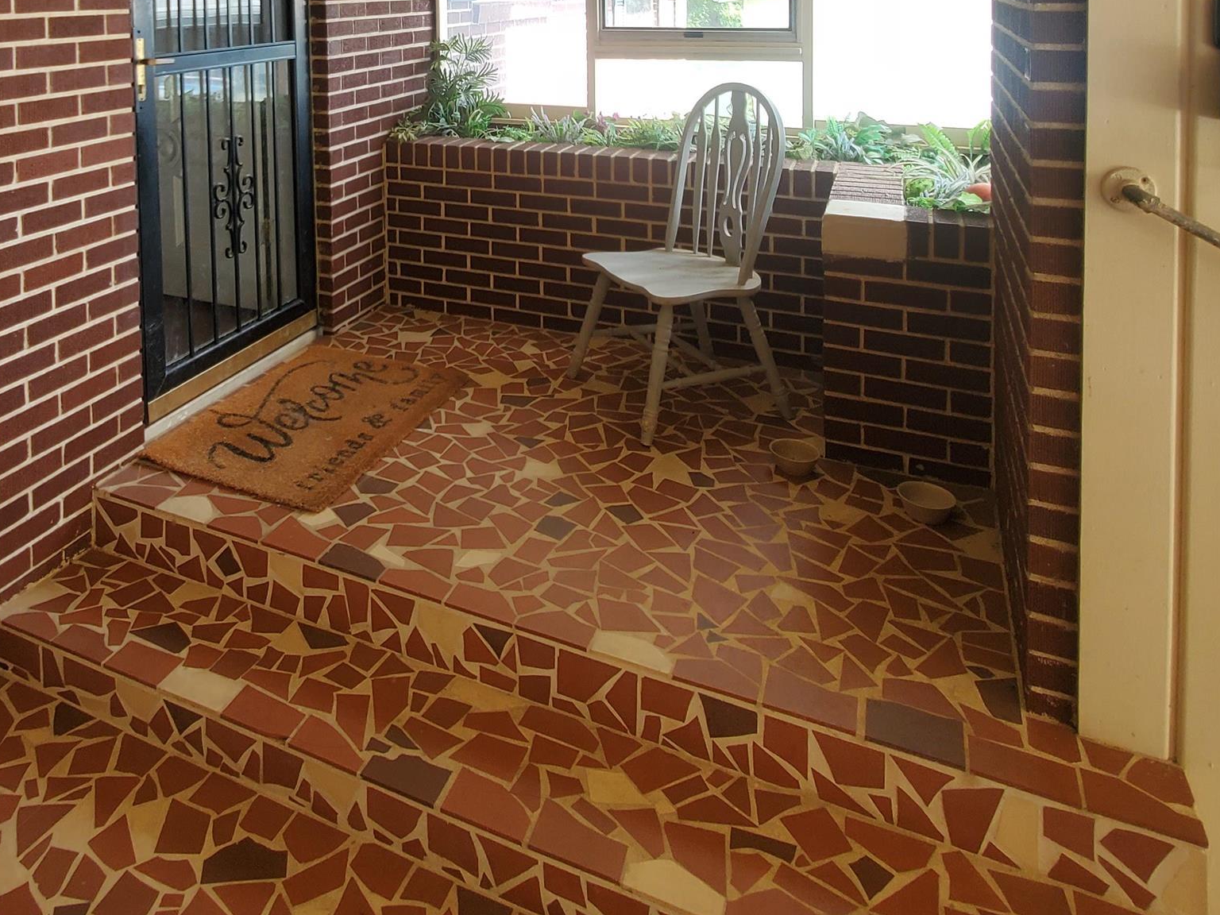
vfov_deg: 46.1
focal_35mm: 26
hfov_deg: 65.4
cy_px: 39
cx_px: 398
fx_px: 916
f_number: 2.2
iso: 64
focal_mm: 1.8
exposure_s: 1/60
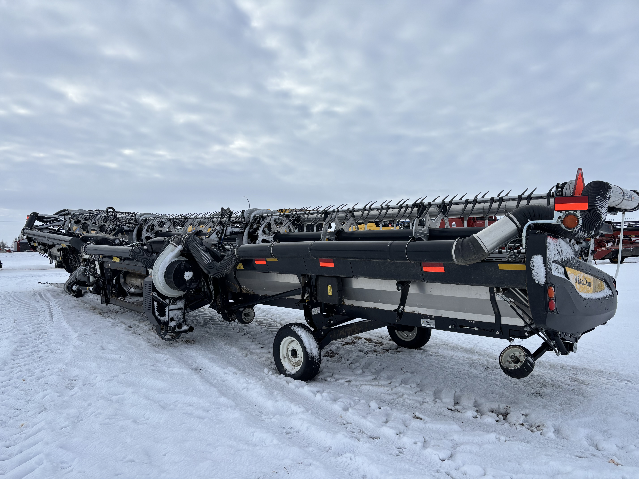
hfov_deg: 67.3
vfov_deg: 53.1
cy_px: 240
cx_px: 320
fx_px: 480
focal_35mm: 26
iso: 50
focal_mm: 5.96
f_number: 1.6
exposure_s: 1/3106
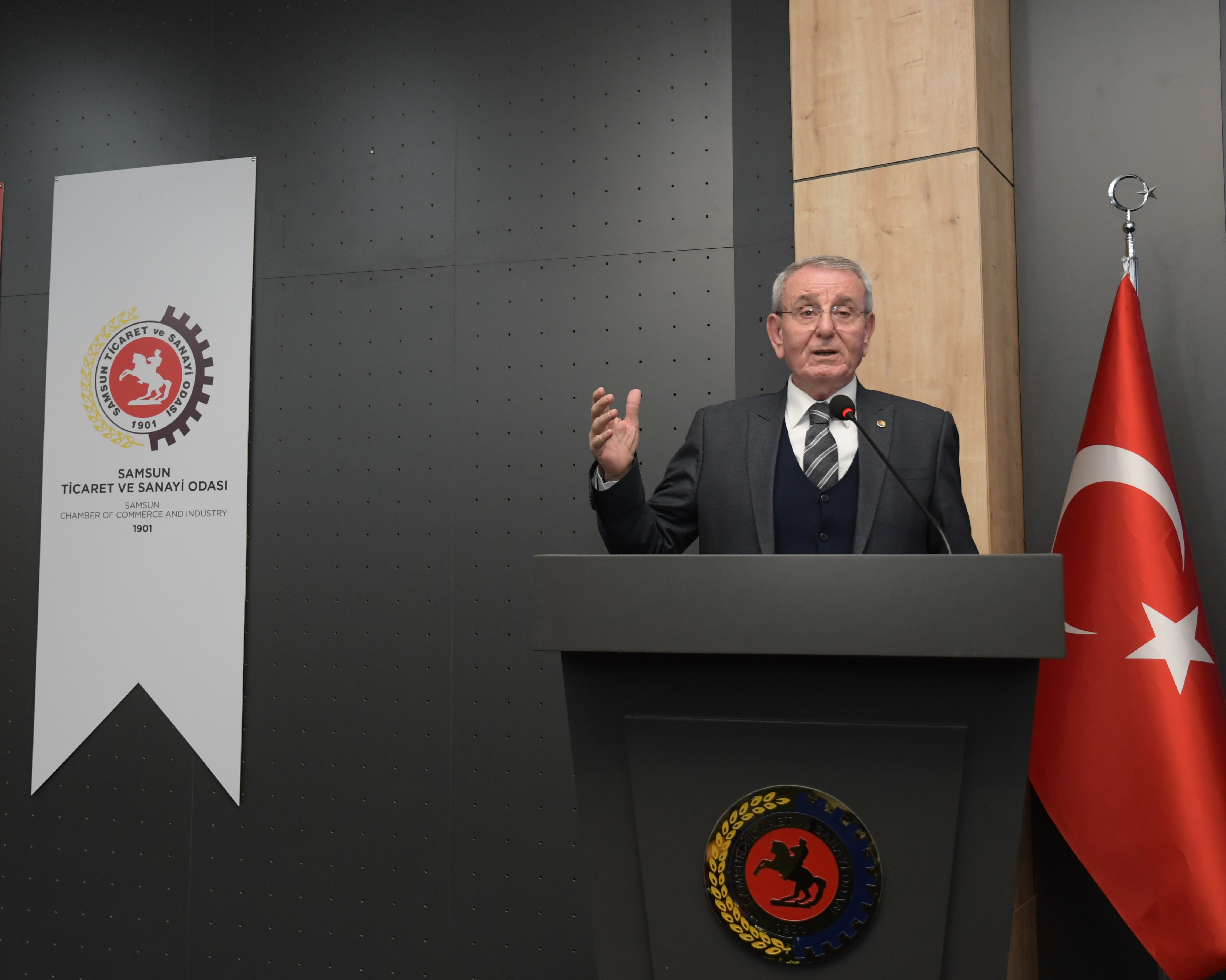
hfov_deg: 47.7
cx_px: 506
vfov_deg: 39.2
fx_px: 1379
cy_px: 492
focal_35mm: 38
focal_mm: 22
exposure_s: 1/200
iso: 1600
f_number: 4
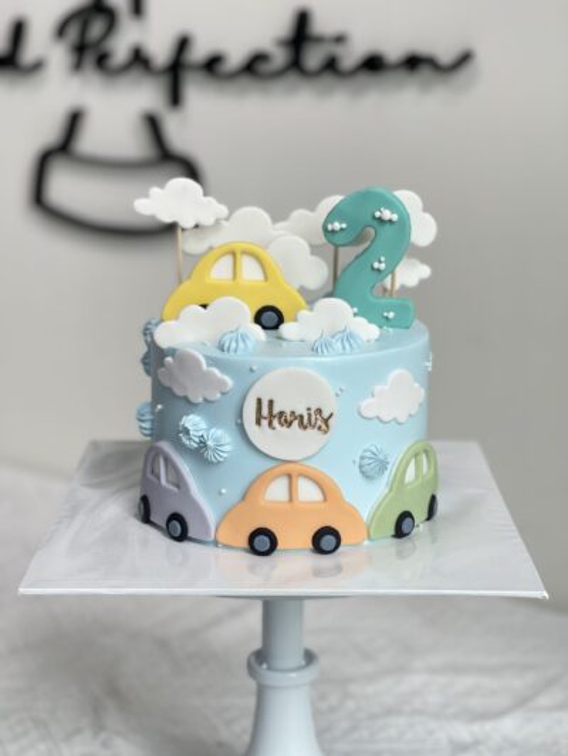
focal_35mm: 64
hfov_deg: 22.9
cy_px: 378
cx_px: 284
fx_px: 1400
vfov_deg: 30.3
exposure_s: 1/100
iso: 40
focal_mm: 7.5
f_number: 2.2
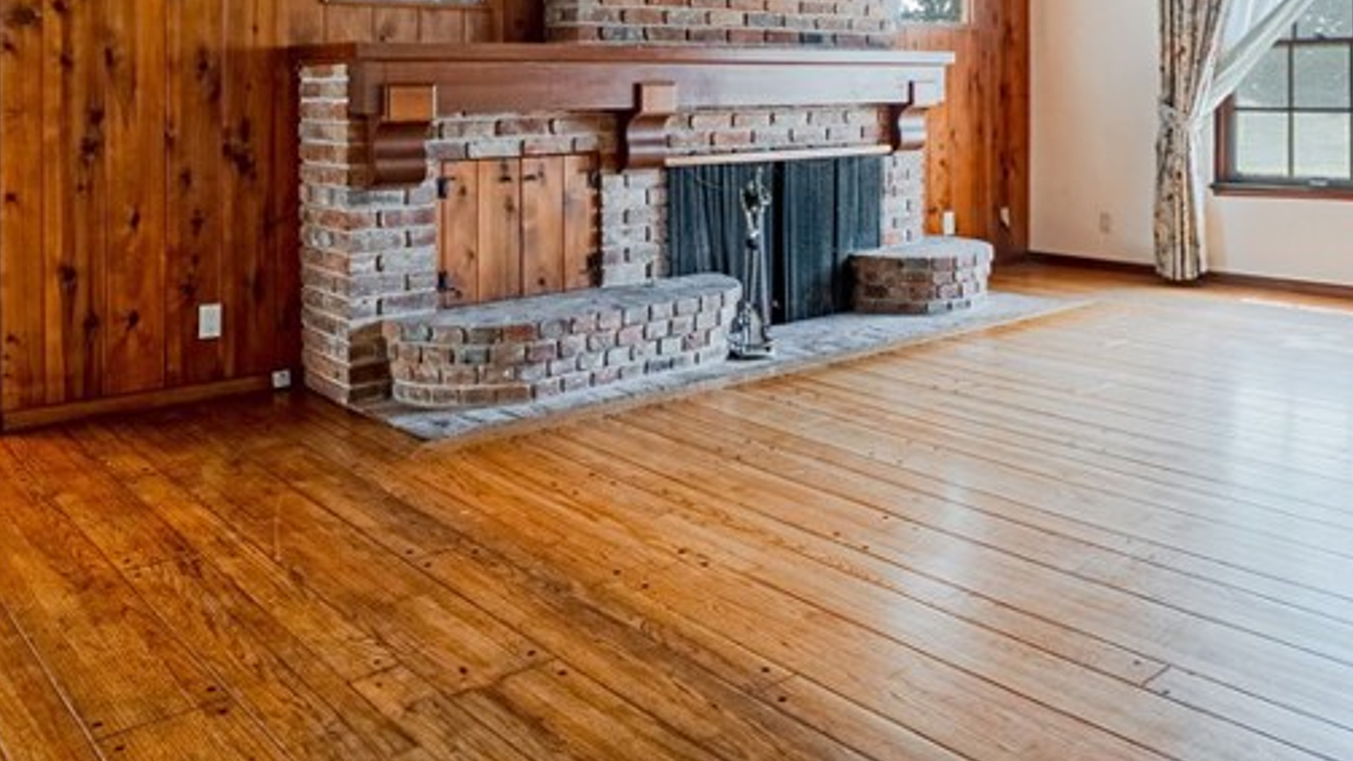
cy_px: 87
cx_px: 826
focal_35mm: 32
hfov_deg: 60.4
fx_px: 1148
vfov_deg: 34.8
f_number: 8
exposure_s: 1/160
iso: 400
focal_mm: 10
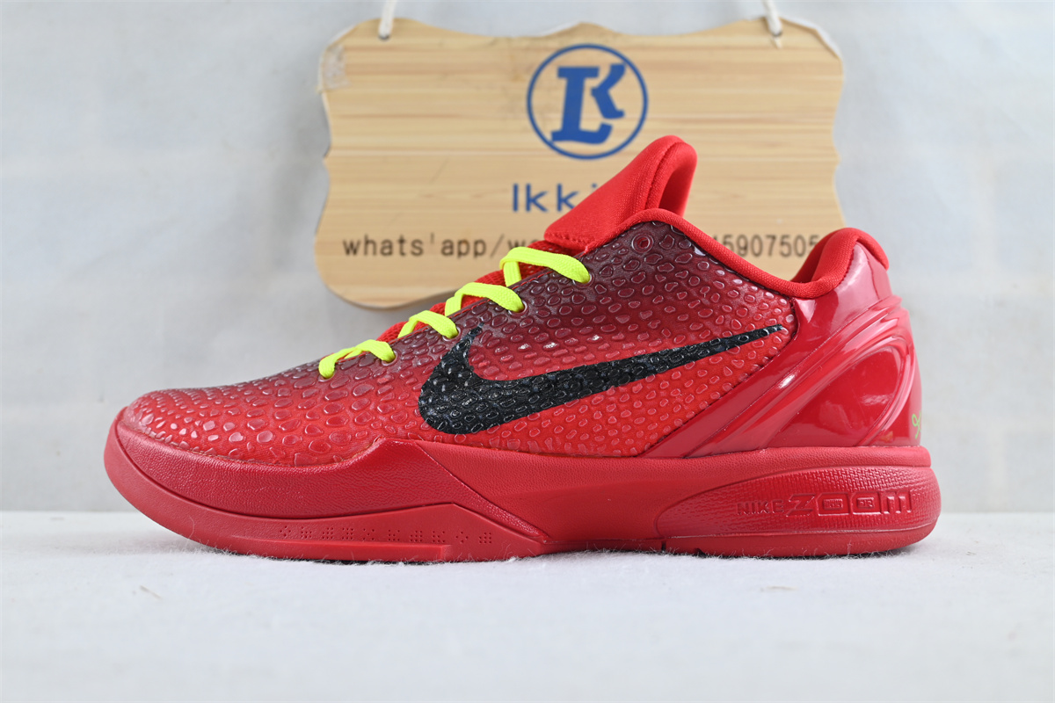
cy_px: 352
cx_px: 528
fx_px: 1143
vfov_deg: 34.2
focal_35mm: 39
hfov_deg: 49.6
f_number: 4.5
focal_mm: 26
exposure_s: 1/40
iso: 100
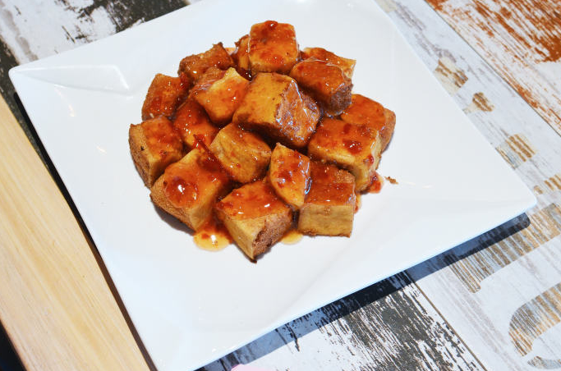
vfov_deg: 21.5
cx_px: 271
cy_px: 191
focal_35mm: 63
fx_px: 979
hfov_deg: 32.0
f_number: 4
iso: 640
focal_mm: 28
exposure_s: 1/60
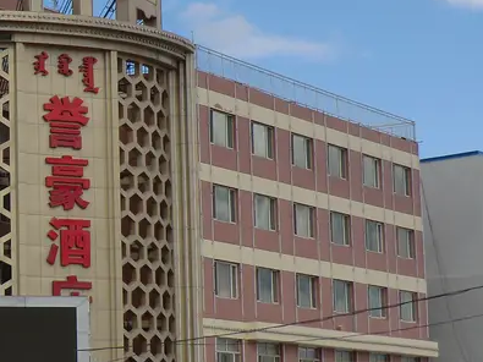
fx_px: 1772
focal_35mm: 127
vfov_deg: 11.7
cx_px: -8
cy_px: 157
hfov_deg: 15.2
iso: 64
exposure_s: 1/800
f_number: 4
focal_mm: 8.4
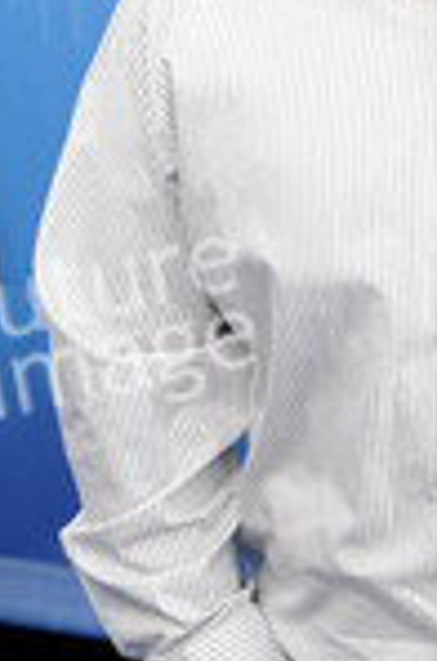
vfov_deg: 16.7
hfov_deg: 11.0
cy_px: 121
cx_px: 513
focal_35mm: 122
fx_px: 2232
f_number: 7.1
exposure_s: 1/160
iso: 400
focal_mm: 45
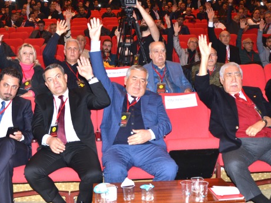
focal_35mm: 45
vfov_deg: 32.2
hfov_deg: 41.9
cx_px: 113
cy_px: 104
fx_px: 352
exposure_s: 1/60
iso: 500
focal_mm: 18
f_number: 4.5
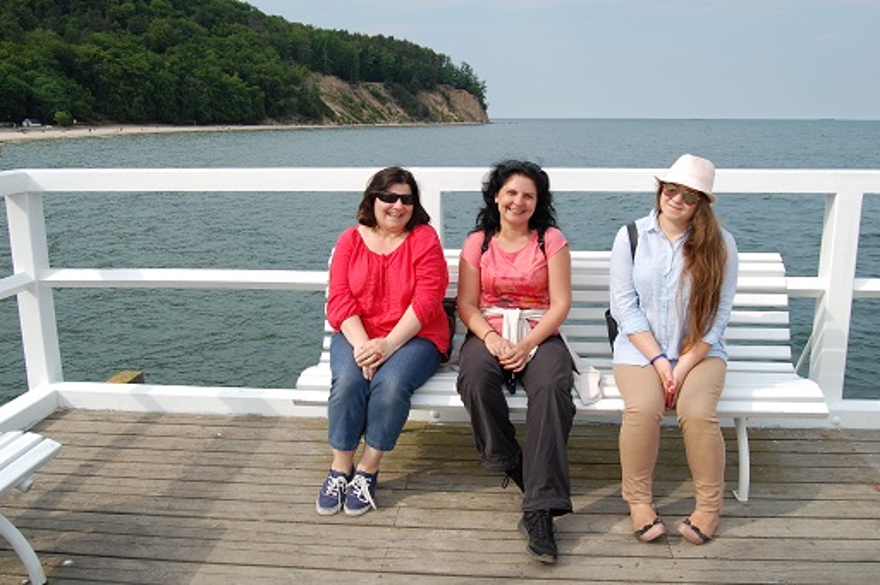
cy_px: 292
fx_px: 806
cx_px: 440
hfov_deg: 57.3
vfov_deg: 39.9
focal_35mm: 33
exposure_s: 1/320
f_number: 9
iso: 200
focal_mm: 22
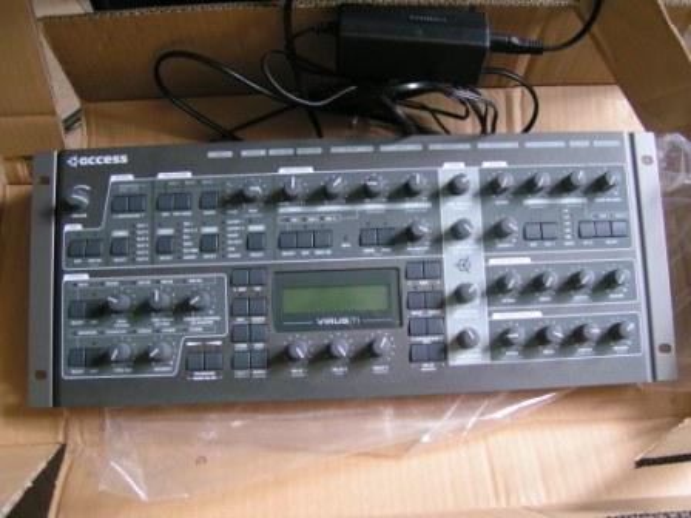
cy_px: 259
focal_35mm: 38
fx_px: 759
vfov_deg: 37.7
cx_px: 346
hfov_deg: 49.0
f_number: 2.8
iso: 200
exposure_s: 1/15
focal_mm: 5.8
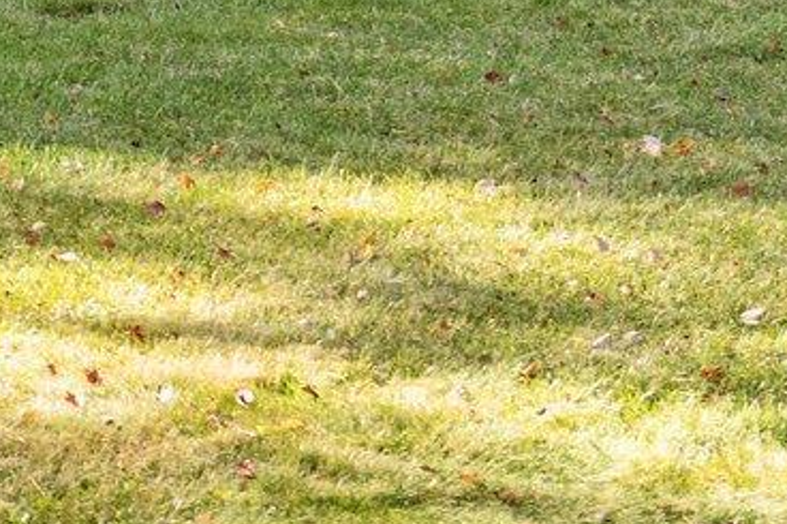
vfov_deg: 7.6
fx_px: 3649
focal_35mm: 167
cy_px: -780
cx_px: -667
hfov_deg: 11.4
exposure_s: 1/160
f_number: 4
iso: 640
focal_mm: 30
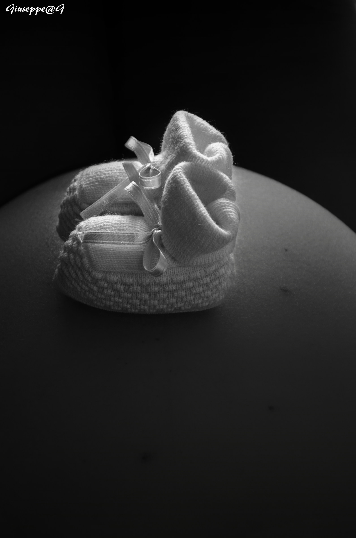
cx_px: 178
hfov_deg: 10.7
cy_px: 269
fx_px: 1900
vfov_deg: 16.1
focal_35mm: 128
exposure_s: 1/50
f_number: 5.6
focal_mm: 85
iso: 500
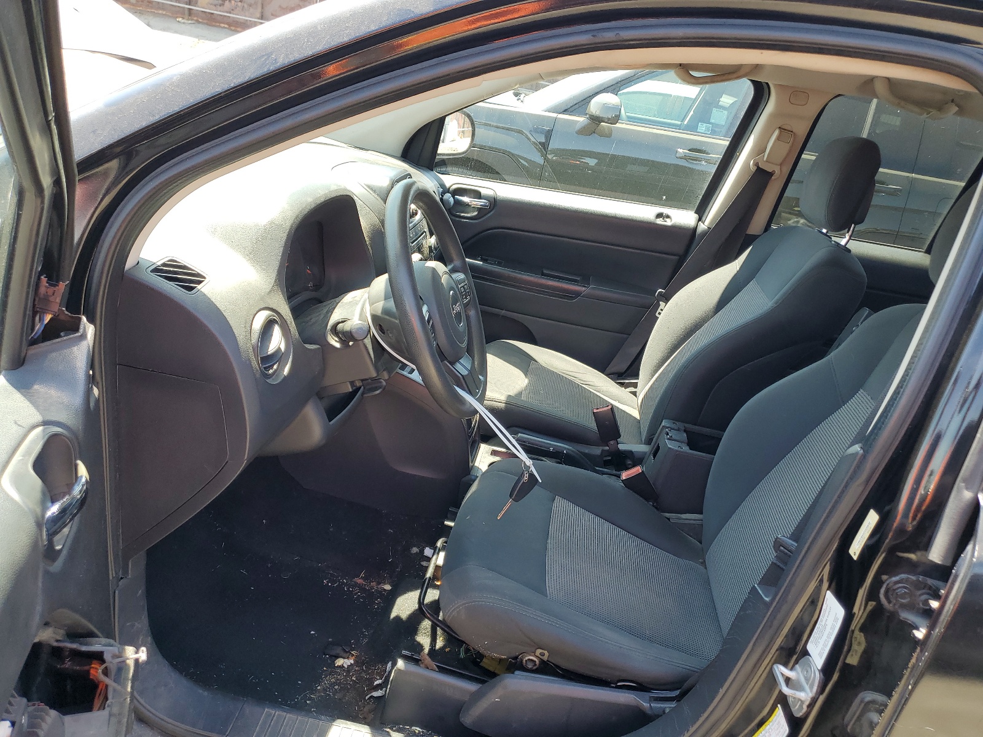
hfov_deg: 67.3
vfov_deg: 53.1
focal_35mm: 26
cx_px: 492
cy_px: 368
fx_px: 738
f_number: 1.5
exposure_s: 1/286
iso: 50
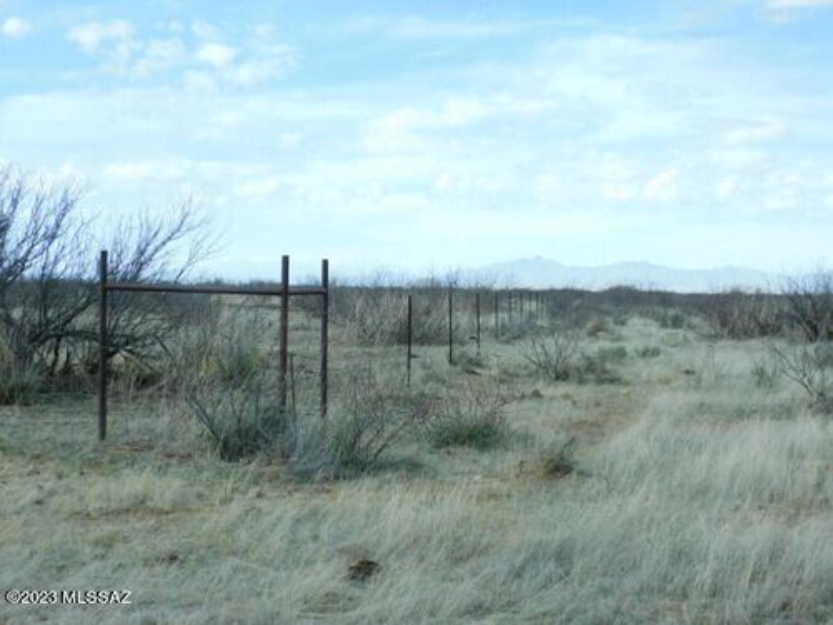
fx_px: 1324
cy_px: 312
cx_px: 416
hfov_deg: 34.9
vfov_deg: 26.6
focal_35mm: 55
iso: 125
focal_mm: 9.9
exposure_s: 1/640
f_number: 4
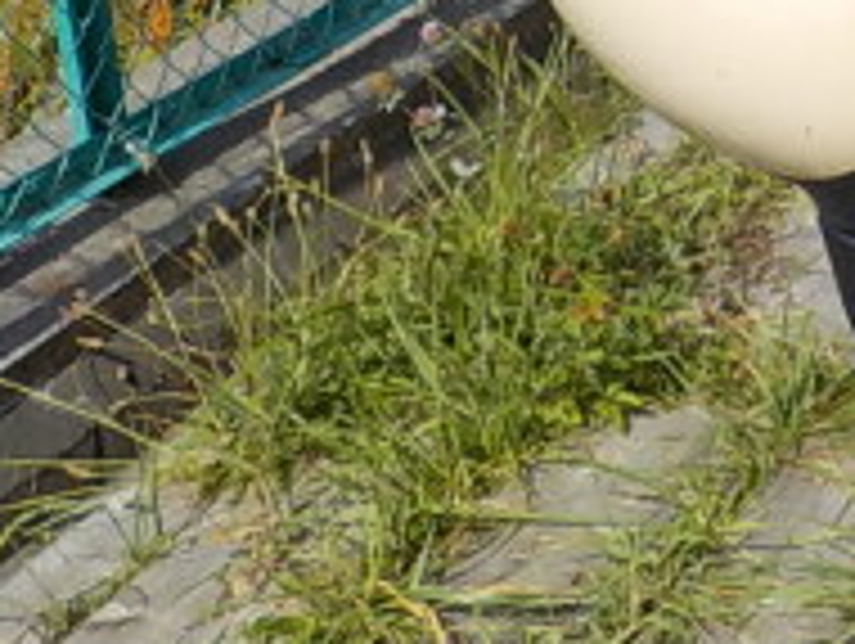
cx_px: 1076
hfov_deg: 18.3
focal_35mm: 101
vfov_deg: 13.5
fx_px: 2498
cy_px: -414
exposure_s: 1/1600
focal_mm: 4.1
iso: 125
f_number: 3.3
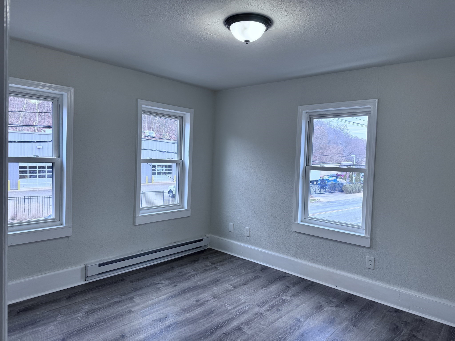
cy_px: 170
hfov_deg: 71.6
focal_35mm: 24
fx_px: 315
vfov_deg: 56.8
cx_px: 228
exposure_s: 1/121
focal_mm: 6.76
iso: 100
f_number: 1.78
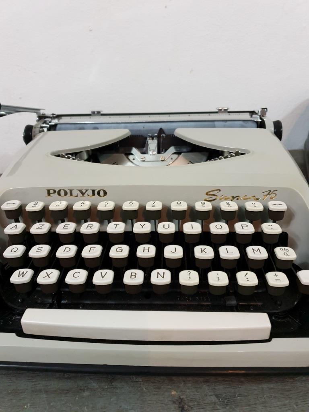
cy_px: 206
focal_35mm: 26
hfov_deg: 53.1
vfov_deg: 67.3
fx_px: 309
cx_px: 154
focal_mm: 4.3
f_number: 1.5
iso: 320
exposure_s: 1/50
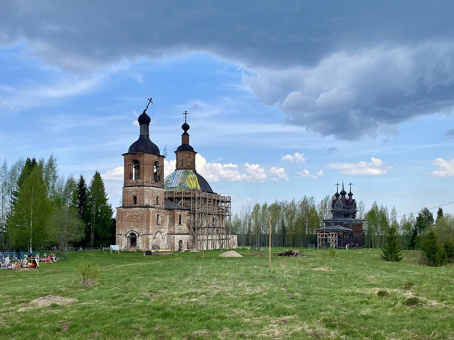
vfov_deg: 53.1
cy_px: 170
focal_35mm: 26
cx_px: 227
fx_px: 341
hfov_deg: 67.3
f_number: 1.8
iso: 32
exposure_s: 1/1543
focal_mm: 4.25
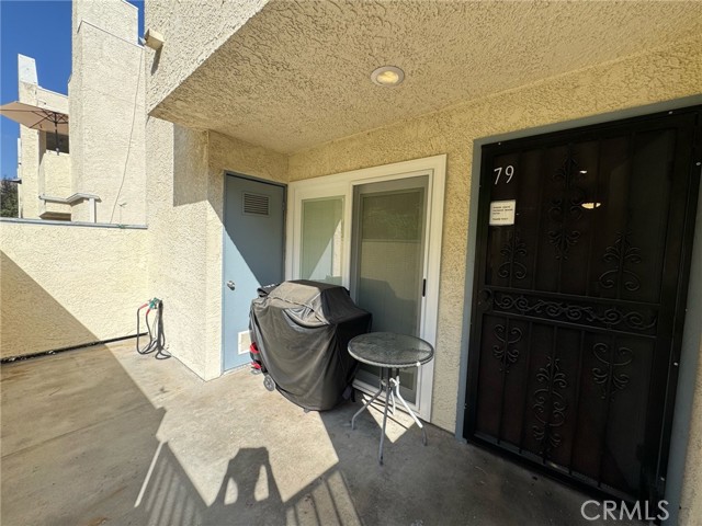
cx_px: 351
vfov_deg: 85.7
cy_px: 263
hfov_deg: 102.1
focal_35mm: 14
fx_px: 284
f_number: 2.2
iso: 40
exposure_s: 1/515
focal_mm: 2.22
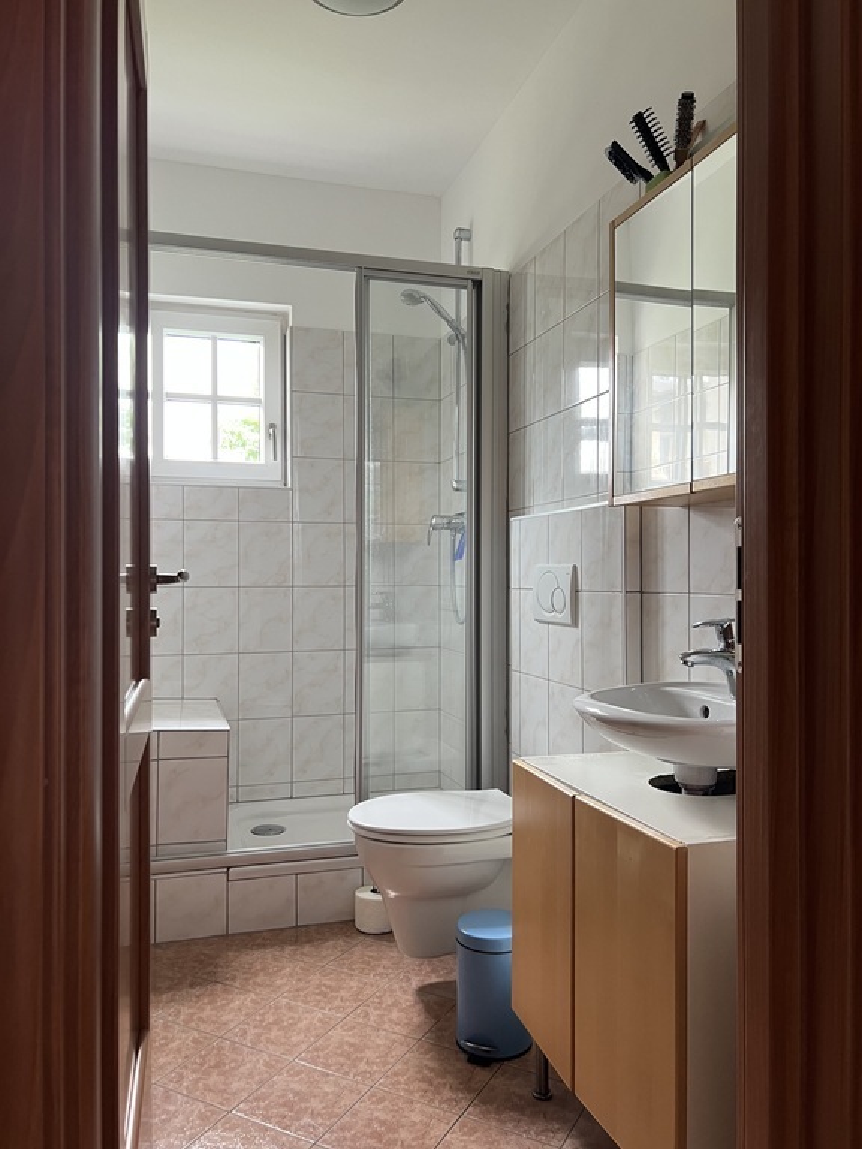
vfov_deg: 67.3
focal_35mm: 26
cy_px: 574
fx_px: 863
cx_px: 431
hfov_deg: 53.1
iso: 125
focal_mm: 5.7
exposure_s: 1/66
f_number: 1.5
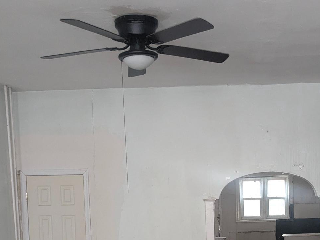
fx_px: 527
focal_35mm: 57
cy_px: 243
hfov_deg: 33.4
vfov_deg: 24.4
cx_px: 218
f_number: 1.73
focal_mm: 4.38
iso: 509
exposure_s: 1/24
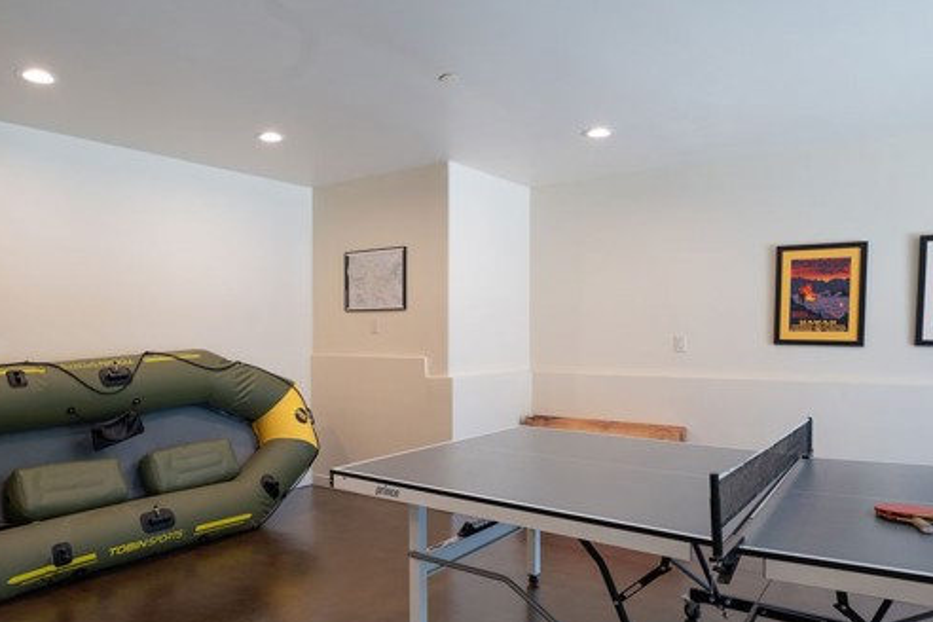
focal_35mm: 26
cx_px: 404
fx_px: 674
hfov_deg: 69.1
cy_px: 357
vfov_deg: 49.4
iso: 800
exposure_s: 1/25
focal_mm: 20
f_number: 5.6
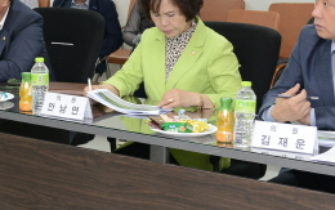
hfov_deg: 17.1
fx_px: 1087
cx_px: 4
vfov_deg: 11.0
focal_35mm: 119
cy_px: 62
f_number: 5
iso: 1250
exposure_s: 1/125
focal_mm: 38
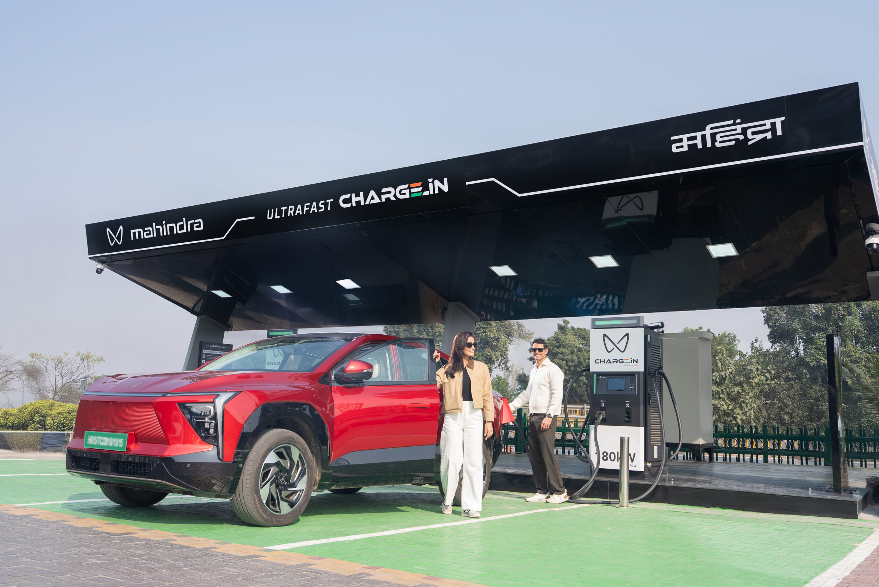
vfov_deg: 42.4
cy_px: 294
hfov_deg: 60.3
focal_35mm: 31
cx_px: 440
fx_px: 757
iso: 80
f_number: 5.6
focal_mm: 31
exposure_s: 1/250
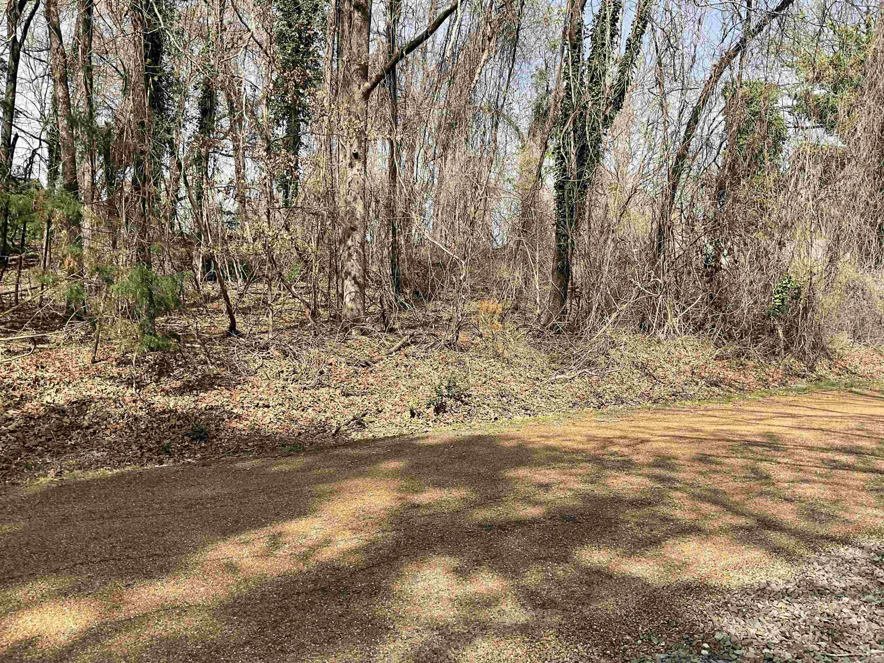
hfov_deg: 61.7
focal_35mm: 29
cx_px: 442
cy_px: 332
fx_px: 741
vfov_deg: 48.2
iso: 16
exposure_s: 1/929
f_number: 1.8
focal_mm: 3
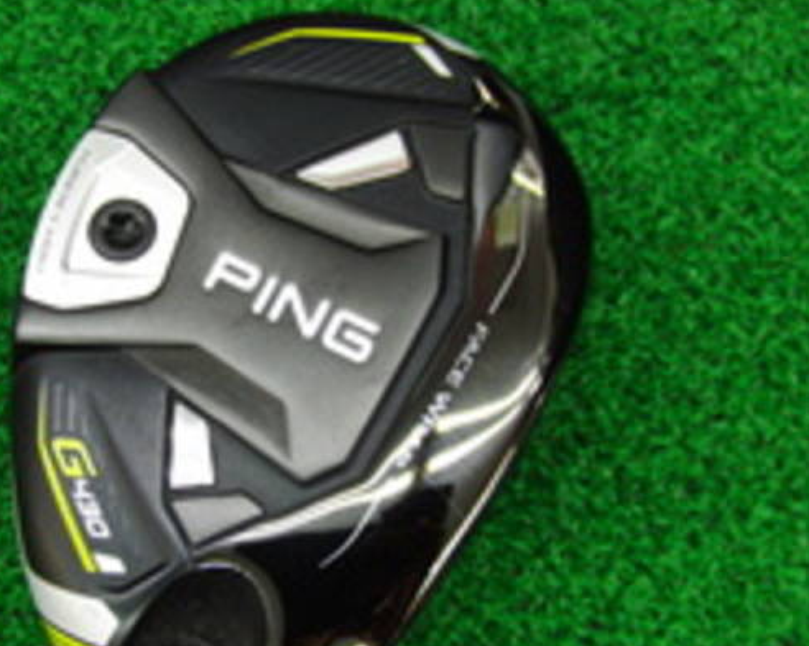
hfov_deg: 39.2
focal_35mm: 47
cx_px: 293
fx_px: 1125
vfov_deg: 32.0
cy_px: 388
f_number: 3.6
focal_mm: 6.42
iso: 400
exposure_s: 1/50
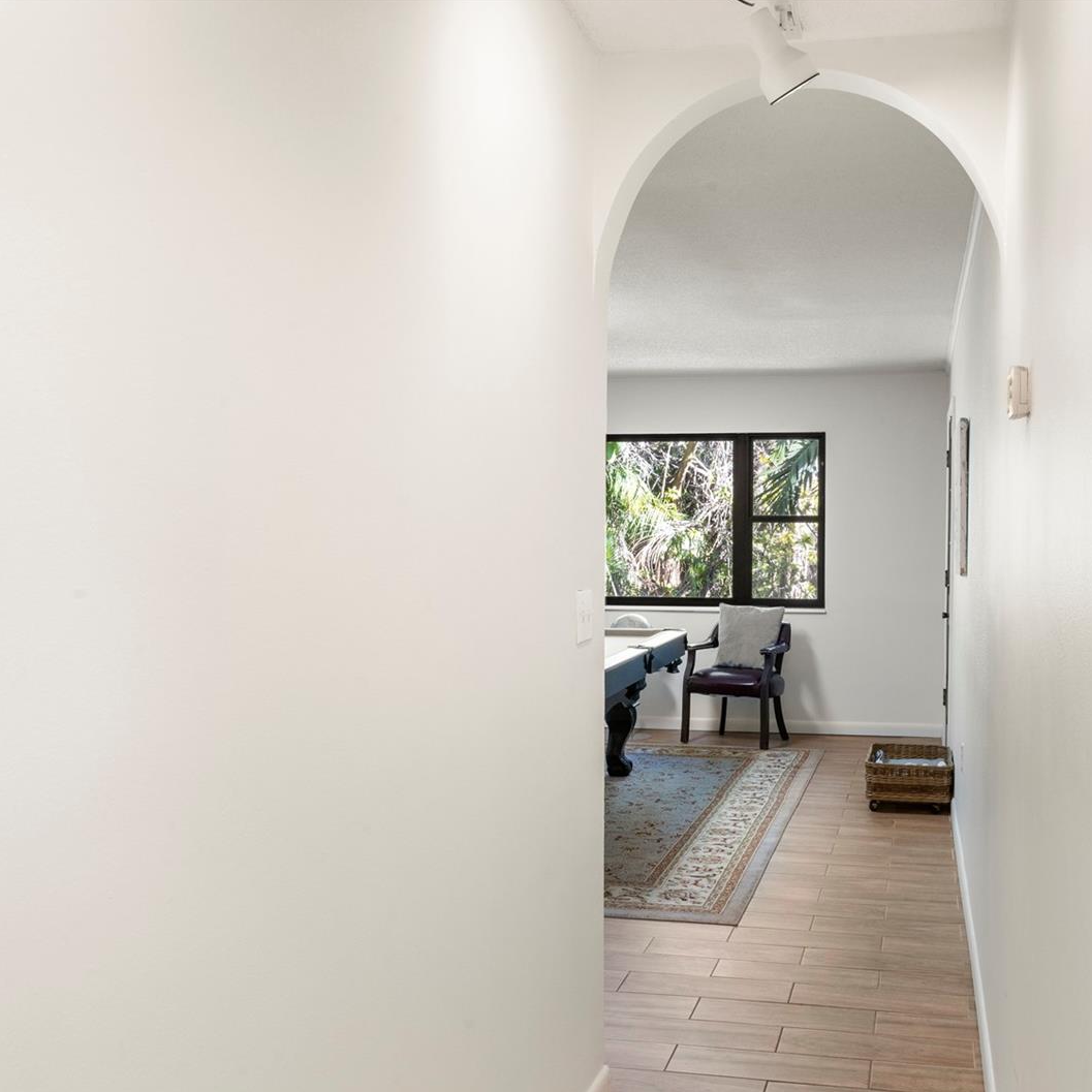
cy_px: 545
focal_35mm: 36
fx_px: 1285
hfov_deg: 45.6
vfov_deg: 46.0
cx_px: 693
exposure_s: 1/8
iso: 400
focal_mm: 28
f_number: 13
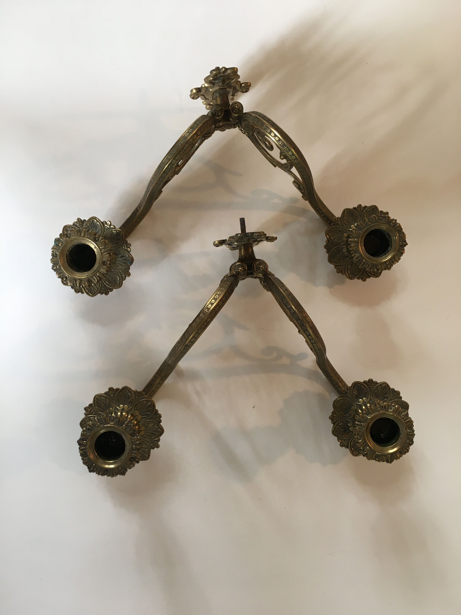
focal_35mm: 29
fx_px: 515
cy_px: 308
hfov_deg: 48.2
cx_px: 230
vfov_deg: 61.7
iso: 64
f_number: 2.2
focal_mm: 4.15
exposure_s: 1/33
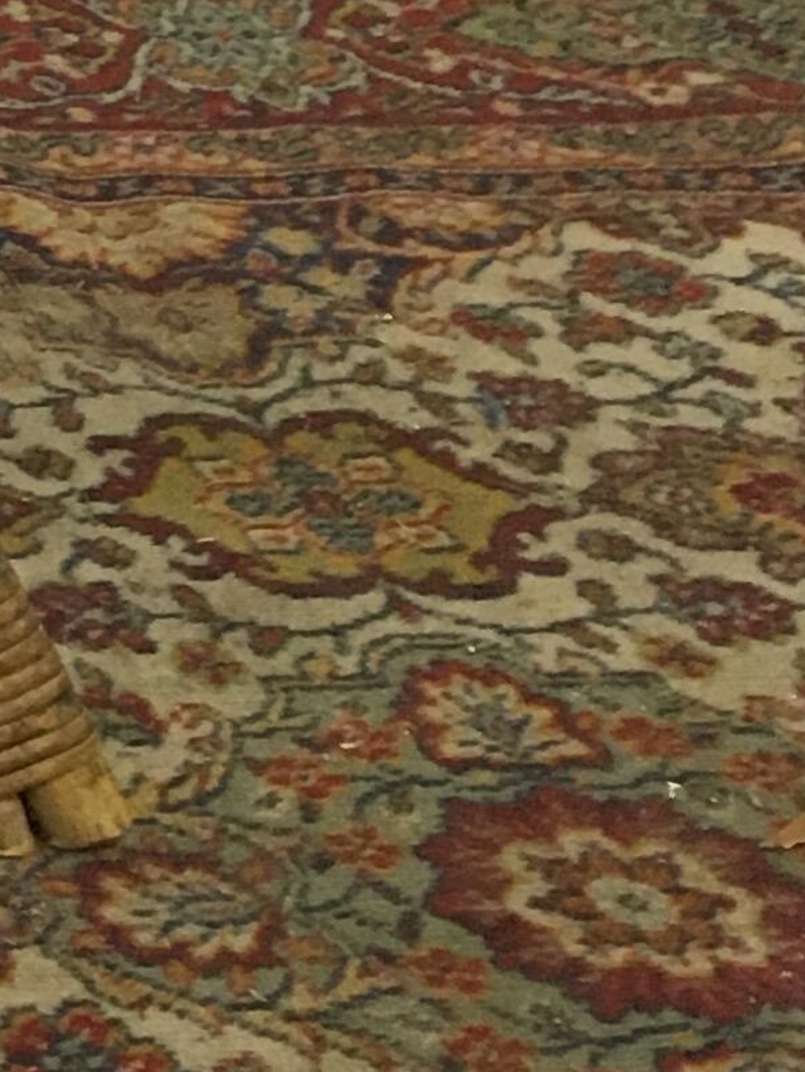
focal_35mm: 148
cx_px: -1146
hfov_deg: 9.0
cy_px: -316
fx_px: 4587
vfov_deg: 12.9
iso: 160
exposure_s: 1/33
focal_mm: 4.15
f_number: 2.2
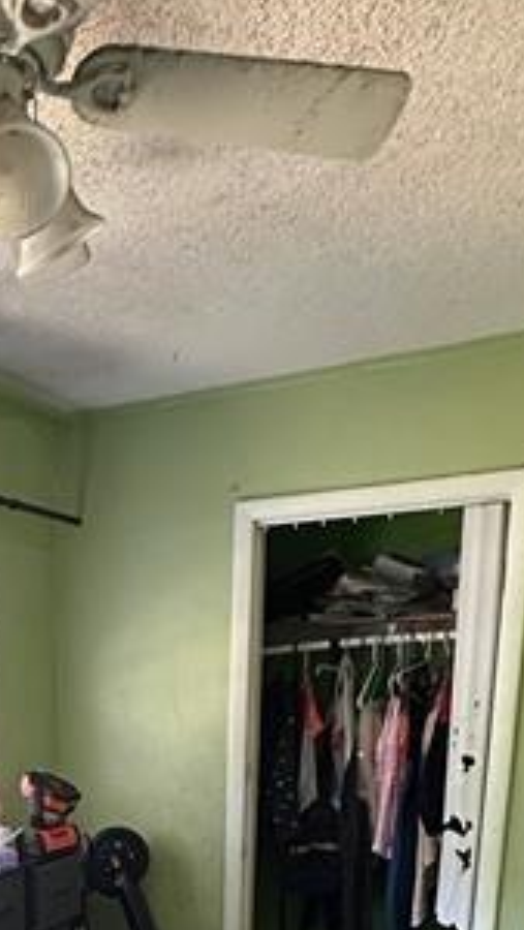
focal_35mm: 39
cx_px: 25
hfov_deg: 28.9
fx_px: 962
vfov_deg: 44.6
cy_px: 911
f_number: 2.2
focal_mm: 2.22
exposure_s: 1/60
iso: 640
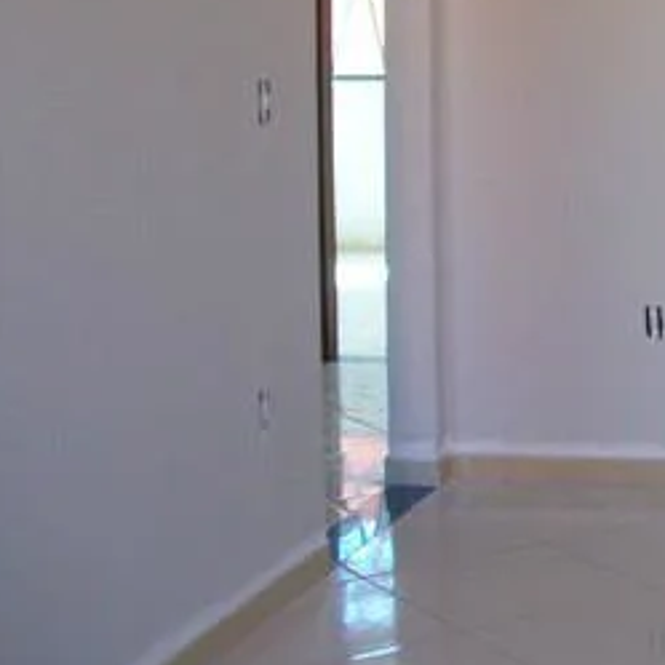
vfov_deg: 18.6
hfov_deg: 17.6
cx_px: 924
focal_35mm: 91
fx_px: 1978
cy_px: 13
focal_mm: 5.7
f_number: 2.9
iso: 80
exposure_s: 1/100
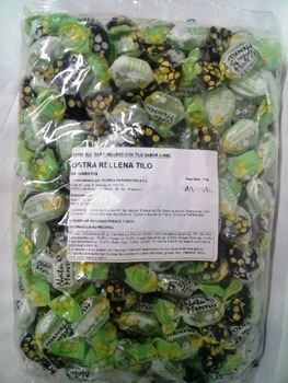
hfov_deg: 45.5
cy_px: 192
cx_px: 144
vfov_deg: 58.3
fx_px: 343
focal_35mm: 31
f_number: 2.2
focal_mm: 3.3
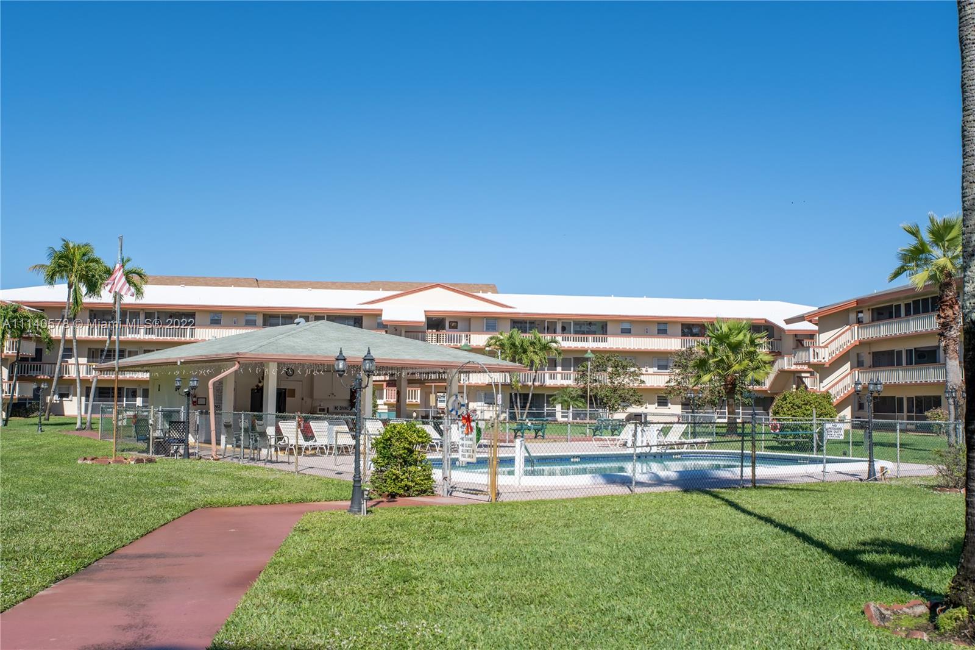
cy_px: 325
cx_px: 488
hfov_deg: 53.1
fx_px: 975
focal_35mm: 36
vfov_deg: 36.9
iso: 200
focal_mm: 36
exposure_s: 1/4000
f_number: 6.3
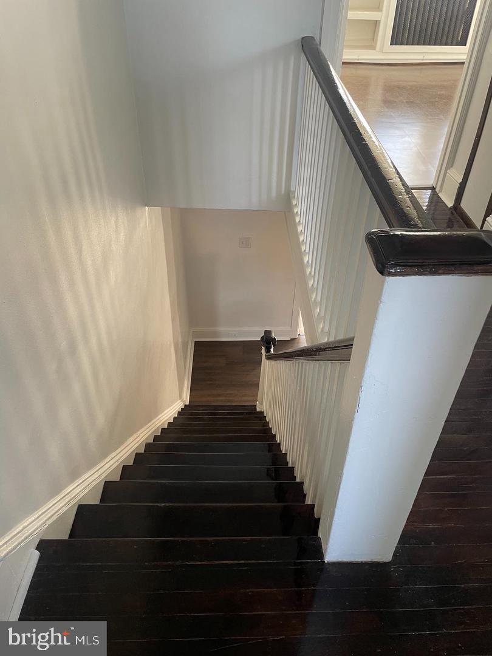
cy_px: 328
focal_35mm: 26
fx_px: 493
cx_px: 246
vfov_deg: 67.3
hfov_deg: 53.1
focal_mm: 4.2
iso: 160
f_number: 1.6
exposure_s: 1/60
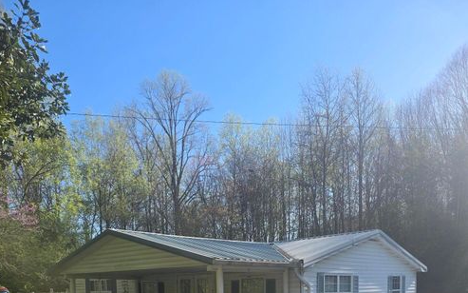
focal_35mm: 33
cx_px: 232
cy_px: 315
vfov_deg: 33.8
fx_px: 421
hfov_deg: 58.1
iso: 12
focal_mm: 6.3
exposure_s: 1/419
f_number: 1.7
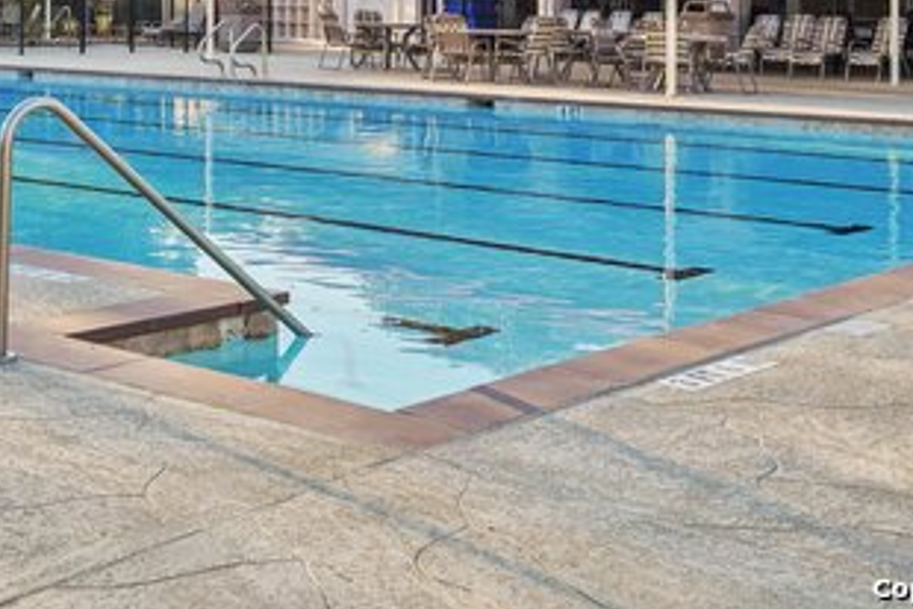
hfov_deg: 30.5
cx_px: 165
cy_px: 13
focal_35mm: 64
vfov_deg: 20.6
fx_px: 1624
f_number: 8
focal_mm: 31
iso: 100
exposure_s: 1/100
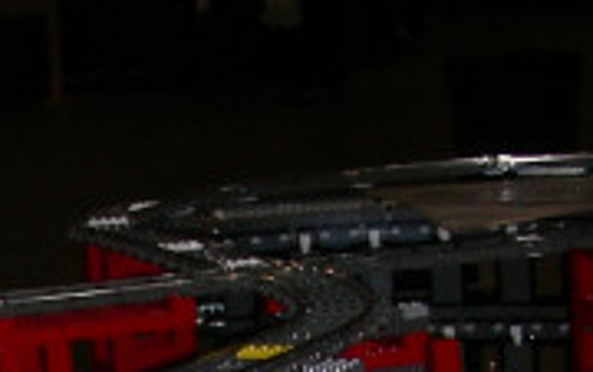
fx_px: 2896
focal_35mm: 179
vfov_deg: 7.2
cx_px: -36
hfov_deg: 11.5
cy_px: 655
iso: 50
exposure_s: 1/60.1
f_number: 3.5
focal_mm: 6.3
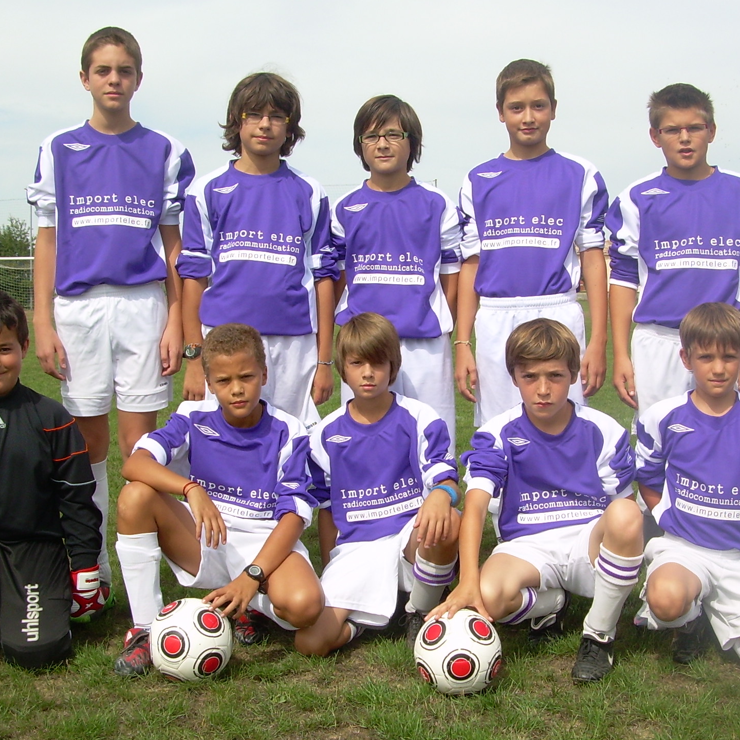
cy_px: 378
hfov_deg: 32.1
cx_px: 450
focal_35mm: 53
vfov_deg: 32.2
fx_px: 1282
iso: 50
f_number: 4.6
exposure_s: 1/354
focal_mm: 6.3
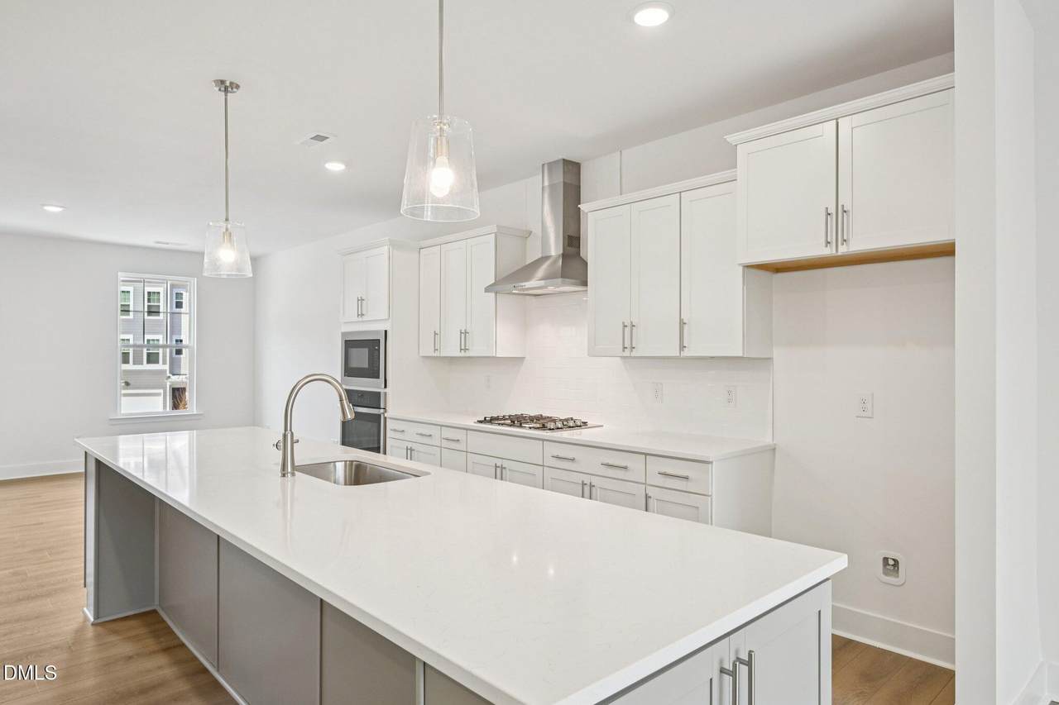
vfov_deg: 58.3
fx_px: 632
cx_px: 530
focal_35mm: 22
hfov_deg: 79.9
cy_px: 352
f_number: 8
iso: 160
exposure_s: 1/25
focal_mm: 21.5
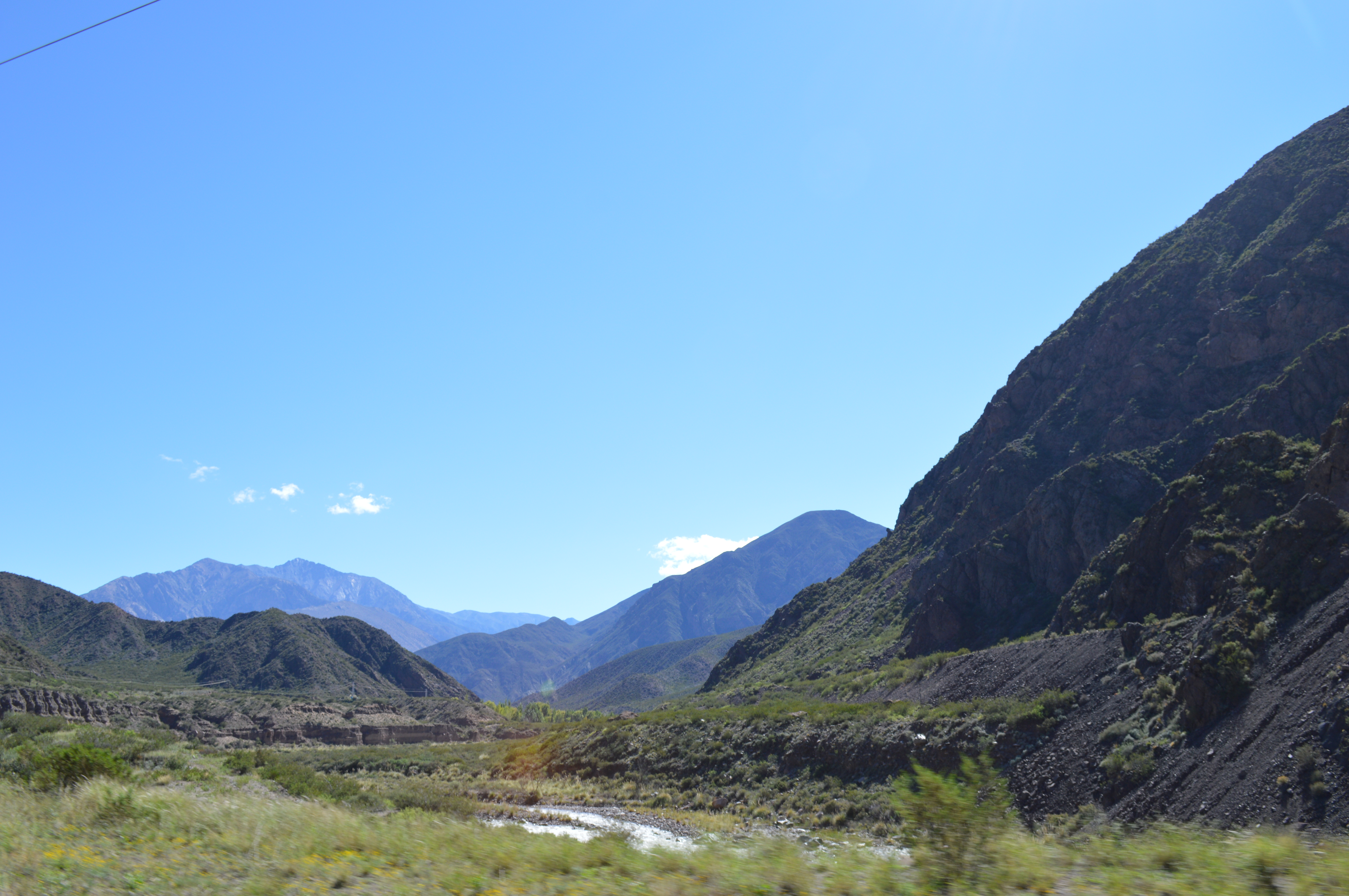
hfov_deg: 57.3
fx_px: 1235
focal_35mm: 33
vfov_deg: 39.9
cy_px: 448
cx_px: 674
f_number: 8
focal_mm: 22
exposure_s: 1/250
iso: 100
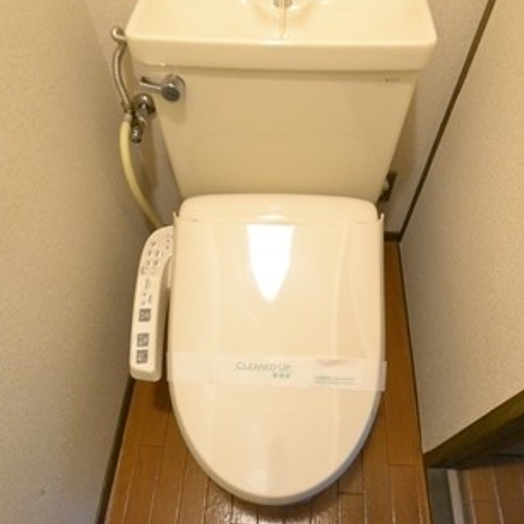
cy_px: 238
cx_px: 276
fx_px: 428
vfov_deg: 62.8
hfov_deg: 62.9
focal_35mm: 25
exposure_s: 1/100
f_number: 5
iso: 3200
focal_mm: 10
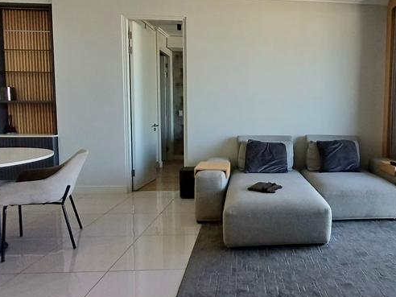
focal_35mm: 26
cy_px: 137
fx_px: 297
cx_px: 271
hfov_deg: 65.1
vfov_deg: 53.0
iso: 100
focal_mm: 1.64
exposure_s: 1/100
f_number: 2.2
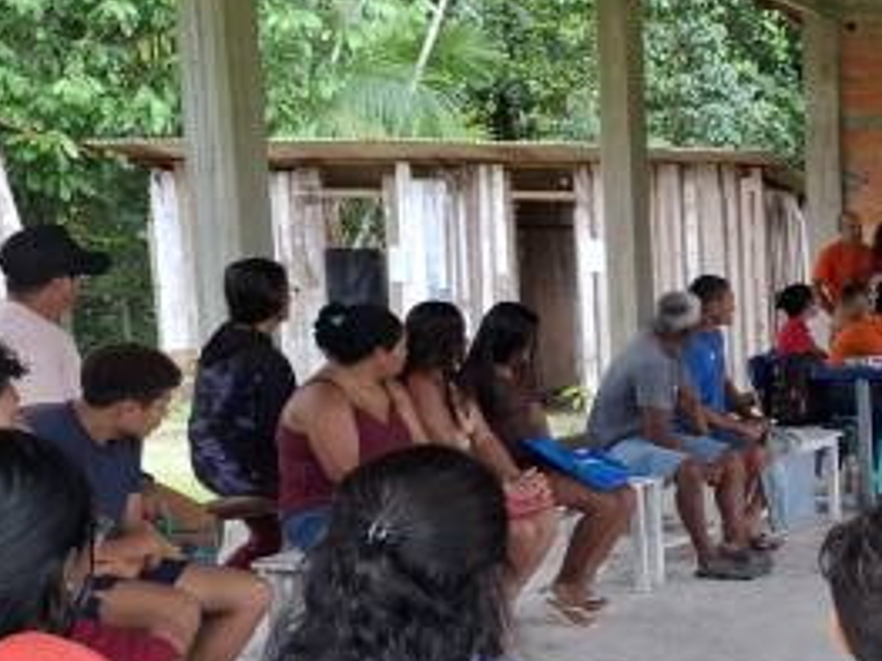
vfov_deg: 20.7
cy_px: 533
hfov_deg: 23.2
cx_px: 1271
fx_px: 1783
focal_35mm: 70
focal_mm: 5.54
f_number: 1.8
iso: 50
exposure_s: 1/120
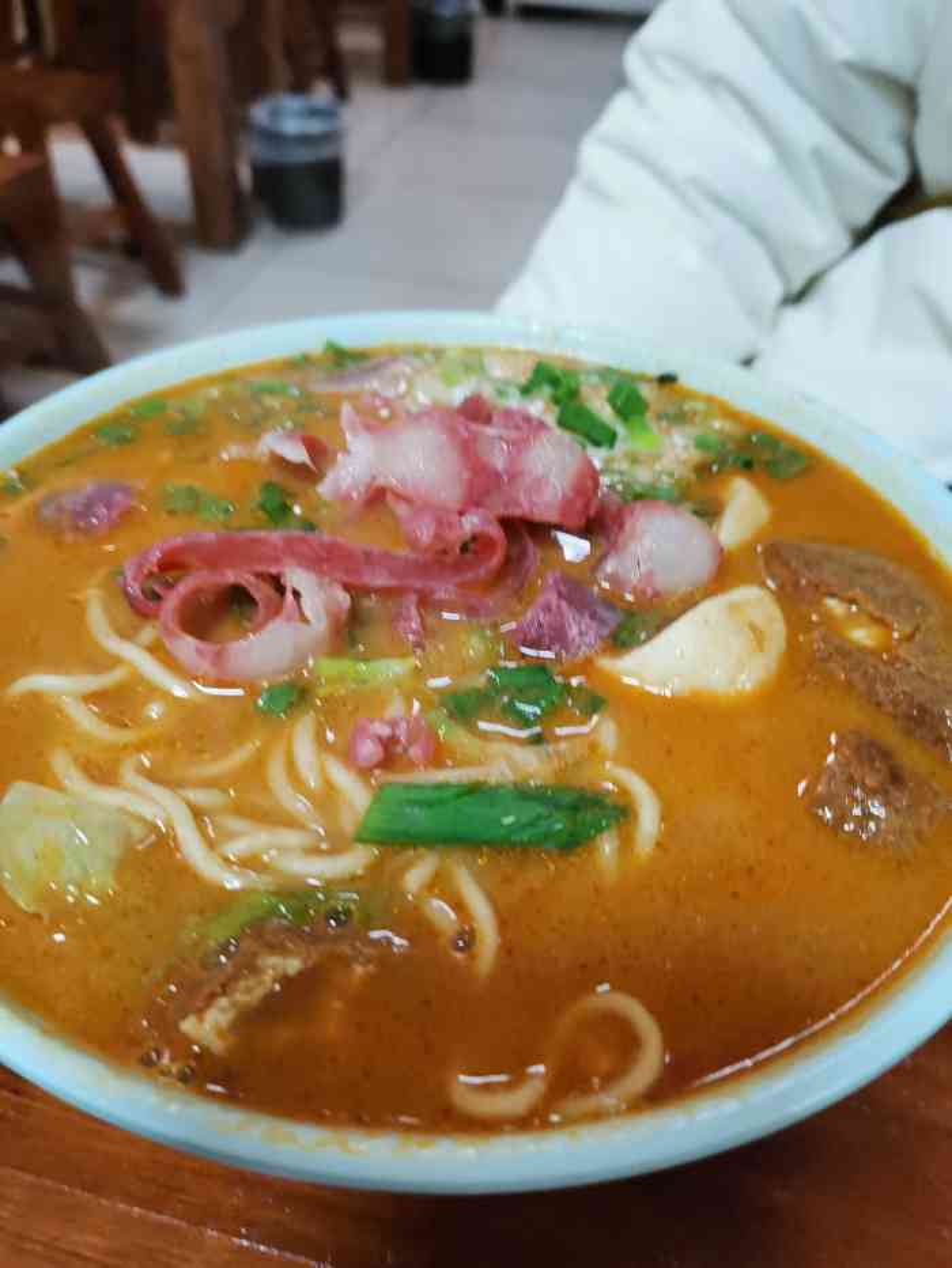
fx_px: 953
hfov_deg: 53.1
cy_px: 634
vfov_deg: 67.3
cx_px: 476
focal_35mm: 26
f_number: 1.8
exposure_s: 1/33.3
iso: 500
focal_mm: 4.75
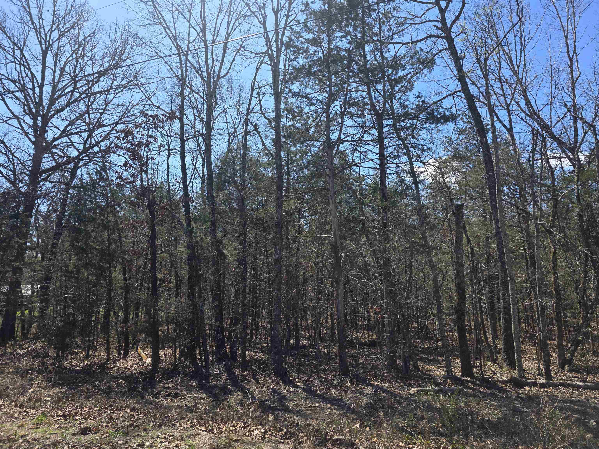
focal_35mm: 23
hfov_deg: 73.9
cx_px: 300
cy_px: 224
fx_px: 398
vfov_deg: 58.9
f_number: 1.7
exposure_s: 1/2812
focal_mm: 6.3
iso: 80
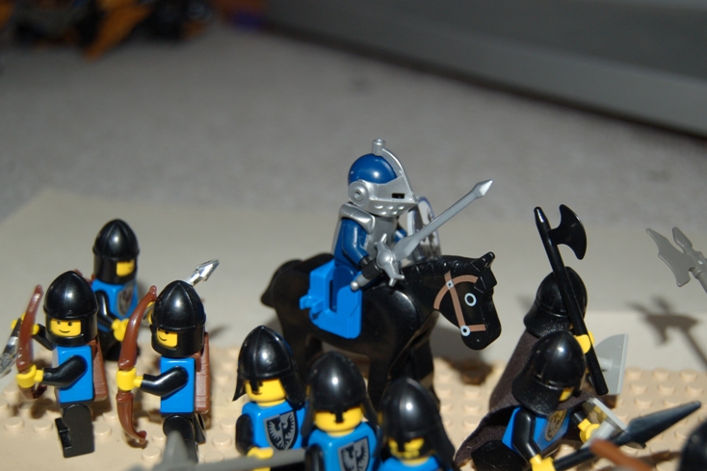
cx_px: 375
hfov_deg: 40.3
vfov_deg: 27.5
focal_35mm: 49
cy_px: 249
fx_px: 962
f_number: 4.2
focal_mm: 30
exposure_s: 1/60
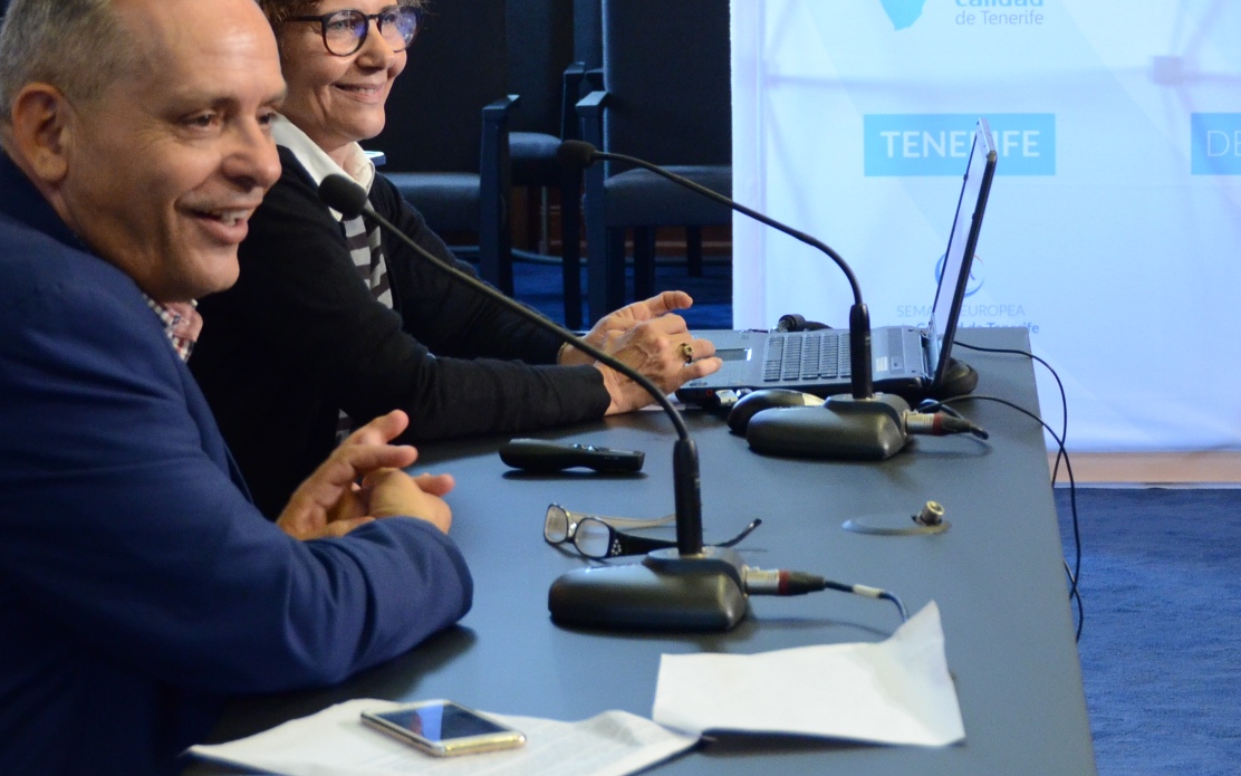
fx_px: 4735
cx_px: 798
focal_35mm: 140
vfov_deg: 9.3
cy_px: 42
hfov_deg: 14.9
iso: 1400
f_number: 5.6
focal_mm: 46
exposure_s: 1/30
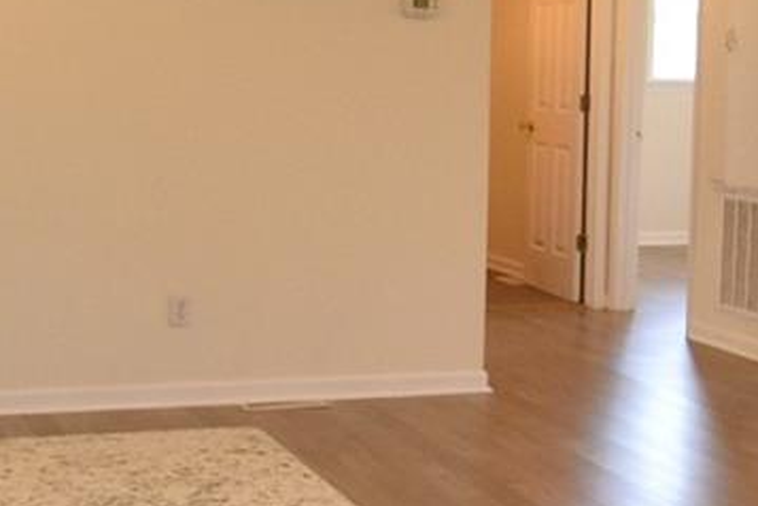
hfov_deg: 23.6
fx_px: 1811
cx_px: 423
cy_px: 165
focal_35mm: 86
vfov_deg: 15.9
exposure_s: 1/60
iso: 1100
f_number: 3.5
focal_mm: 10
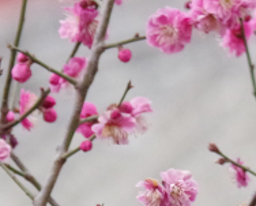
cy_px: -106
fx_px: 7266
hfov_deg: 2.0
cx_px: 406
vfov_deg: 1.6
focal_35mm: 958
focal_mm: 125
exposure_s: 1/1000
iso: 3200
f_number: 6.3
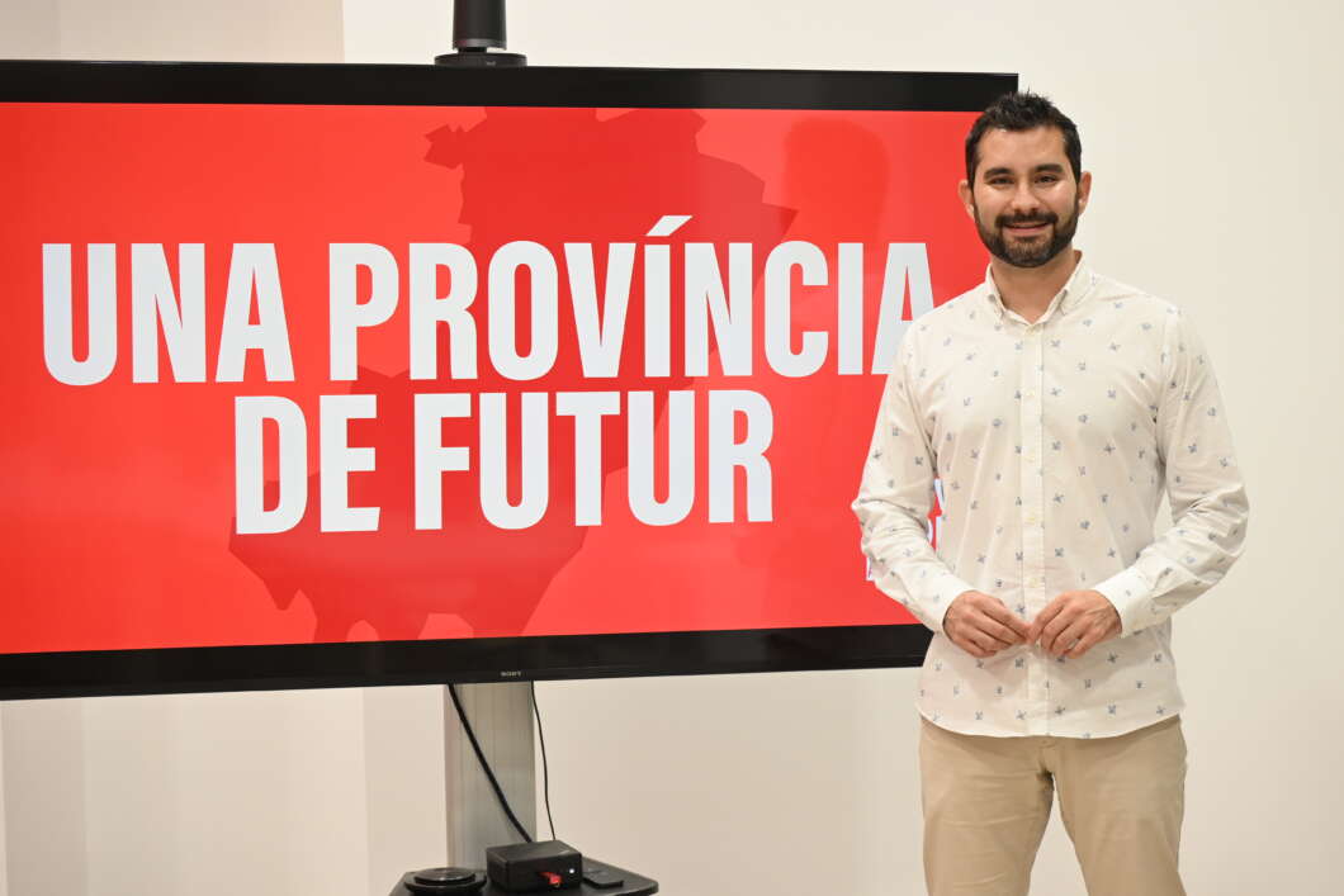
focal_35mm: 75
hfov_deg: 27.0
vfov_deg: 18.2
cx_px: 672
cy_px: 448
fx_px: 2800
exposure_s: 1/125
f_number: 4.5
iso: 640
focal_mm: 50
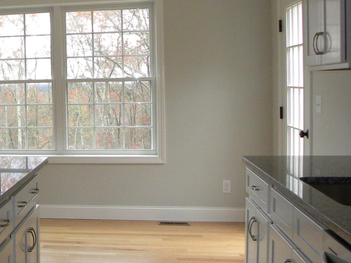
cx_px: -44
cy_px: 120
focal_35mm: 62
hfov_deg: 28.1
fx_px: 629
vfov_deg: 23.6
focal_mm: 4.6
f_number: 2.8
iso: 190
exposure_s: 1/75.1
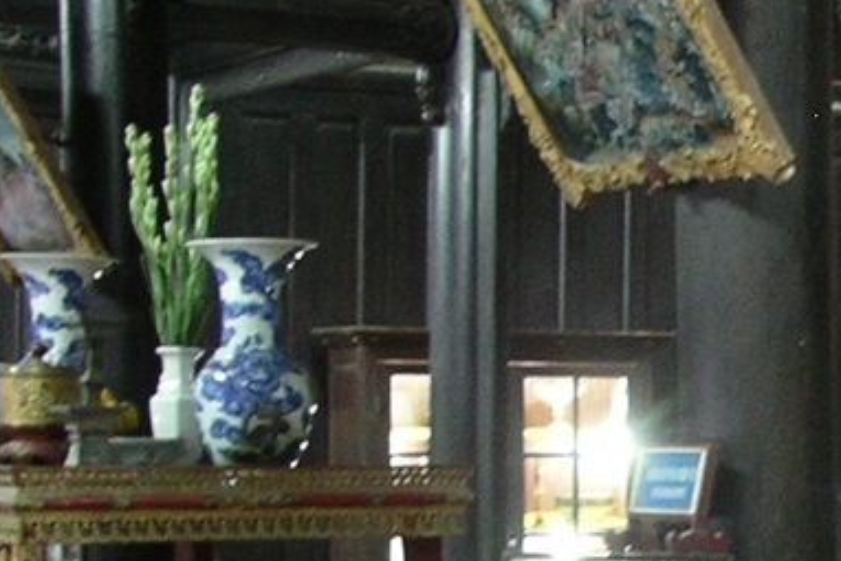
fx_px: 3762
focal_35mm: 161
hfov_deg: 12.0
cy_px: 735
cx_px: 1387
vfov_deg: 8.4
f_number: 2.8
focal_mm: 7.8
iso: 200
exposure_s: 1/1.67
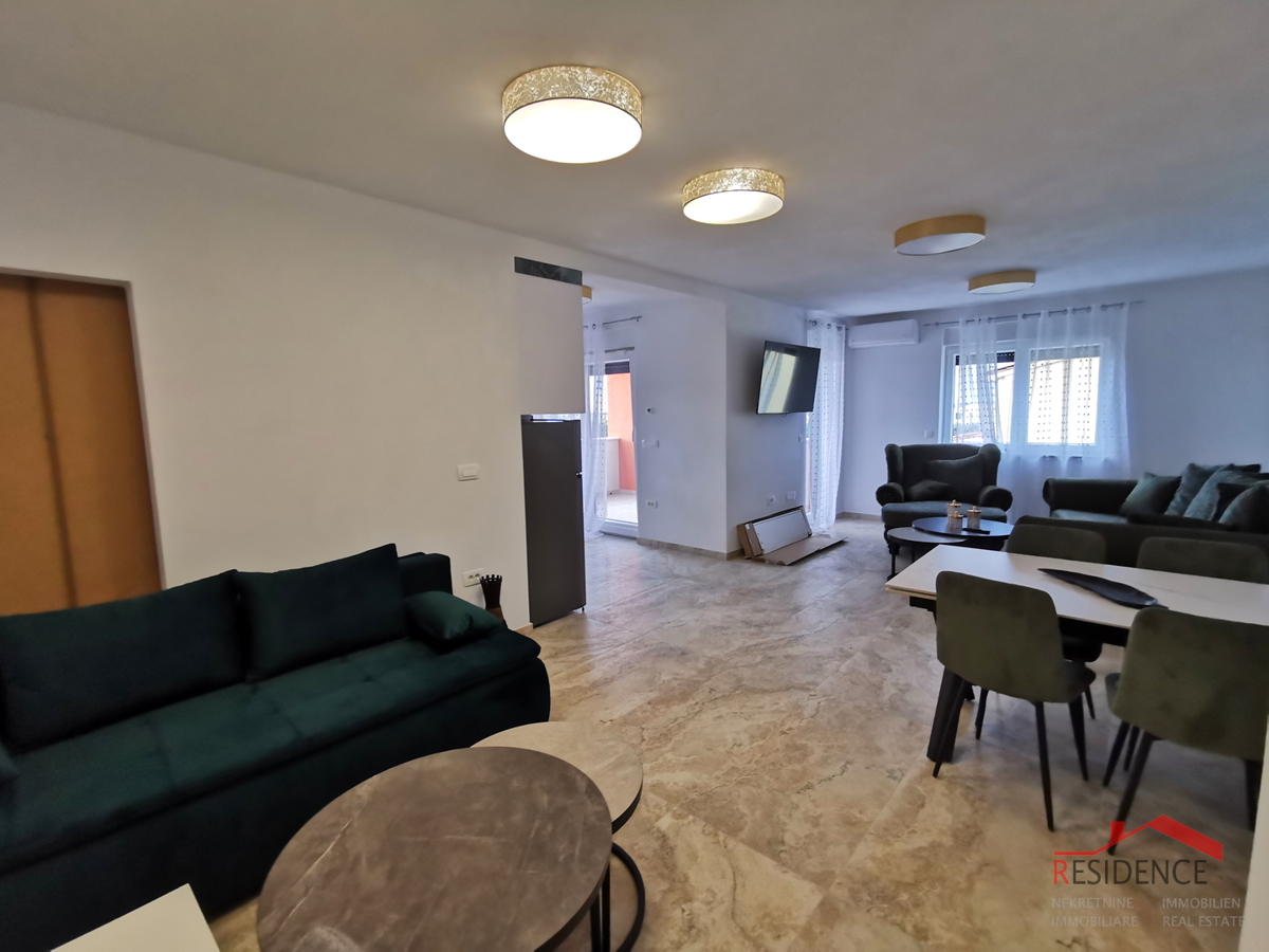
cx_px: 634
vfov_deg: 78.1
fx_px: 587
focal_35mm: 16
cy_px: 476
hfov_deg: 94.5
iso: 160
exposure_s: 1/60
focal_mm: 2.35
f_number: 2.2
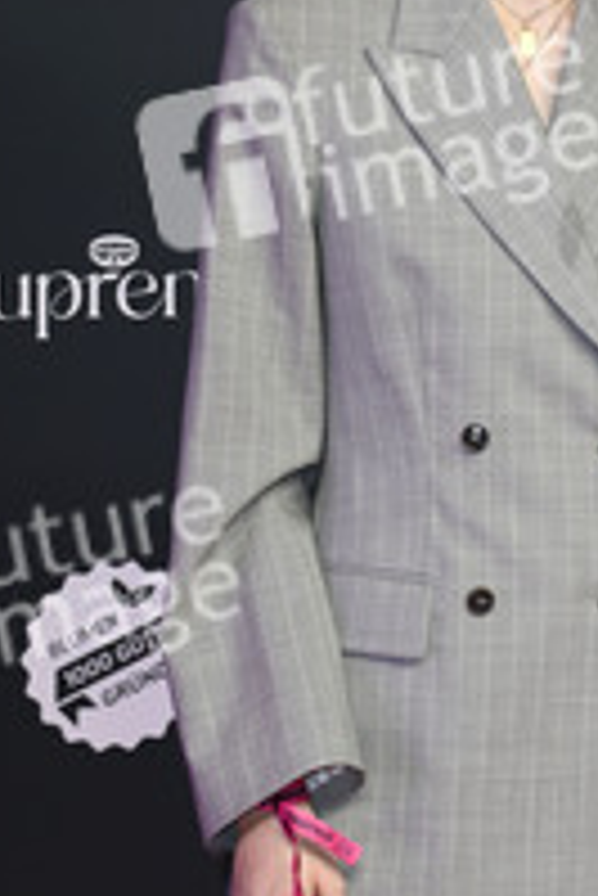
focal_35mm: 185
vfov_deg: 11.1
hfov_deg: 7.4
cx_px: 499
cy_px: 369
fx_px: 4601
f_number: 5.6
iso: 1000
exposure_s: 1/250
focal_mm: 92
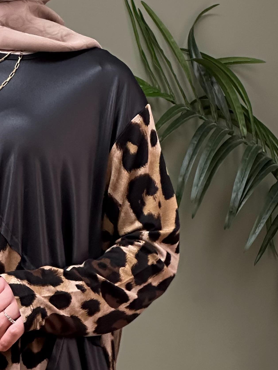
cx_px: -41
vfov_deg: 10.6
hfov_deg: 7.9
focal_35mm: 186
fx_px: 1991
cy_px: 118
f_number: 2.8
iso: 125
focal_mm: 9
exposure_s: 1/50
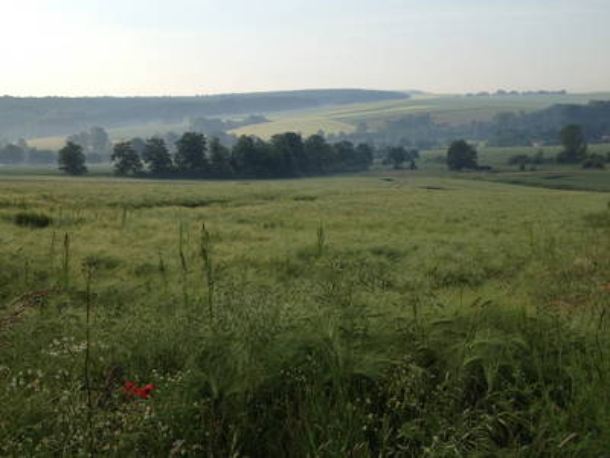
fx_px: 617
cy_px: 229
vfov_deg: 40.7
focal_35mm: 35
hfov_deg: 52.6
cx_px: 305
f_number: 2.4
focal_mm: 4.28
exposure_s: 1/1004
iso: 50
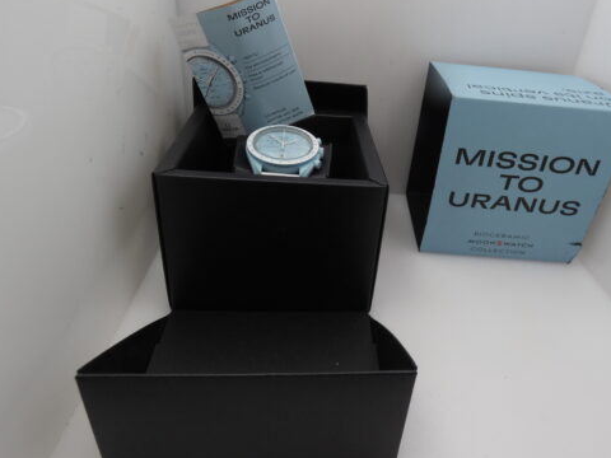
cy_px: 209
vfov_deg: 54.8
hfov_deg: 69.0
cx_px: 354
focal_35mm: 25
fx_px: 441
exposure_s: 1/200
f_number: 2.8
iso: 80
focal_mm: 3.6
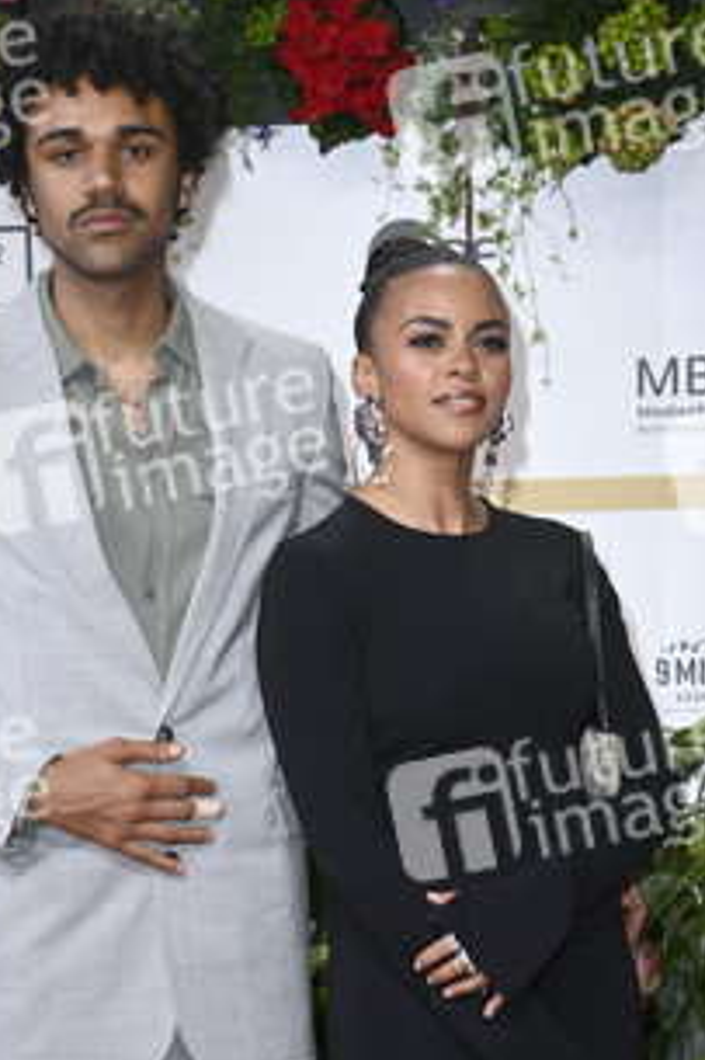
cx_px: 250
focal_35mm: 118
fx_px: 3470
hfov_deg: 11.6
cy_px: 626
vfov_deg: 17.3
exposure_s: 1/250
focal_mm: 90
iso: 500
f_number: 5.6
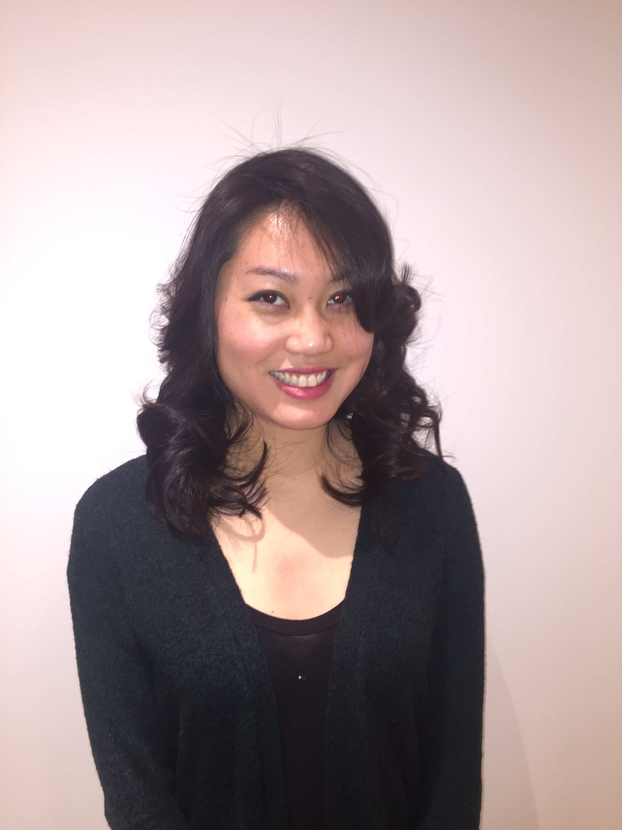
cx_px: 311
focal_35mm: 29
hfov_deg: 48.2
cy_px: 415
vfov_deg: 61.7
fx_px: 695
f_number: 2.2
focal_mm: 4.15
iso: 64
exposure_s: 1/16
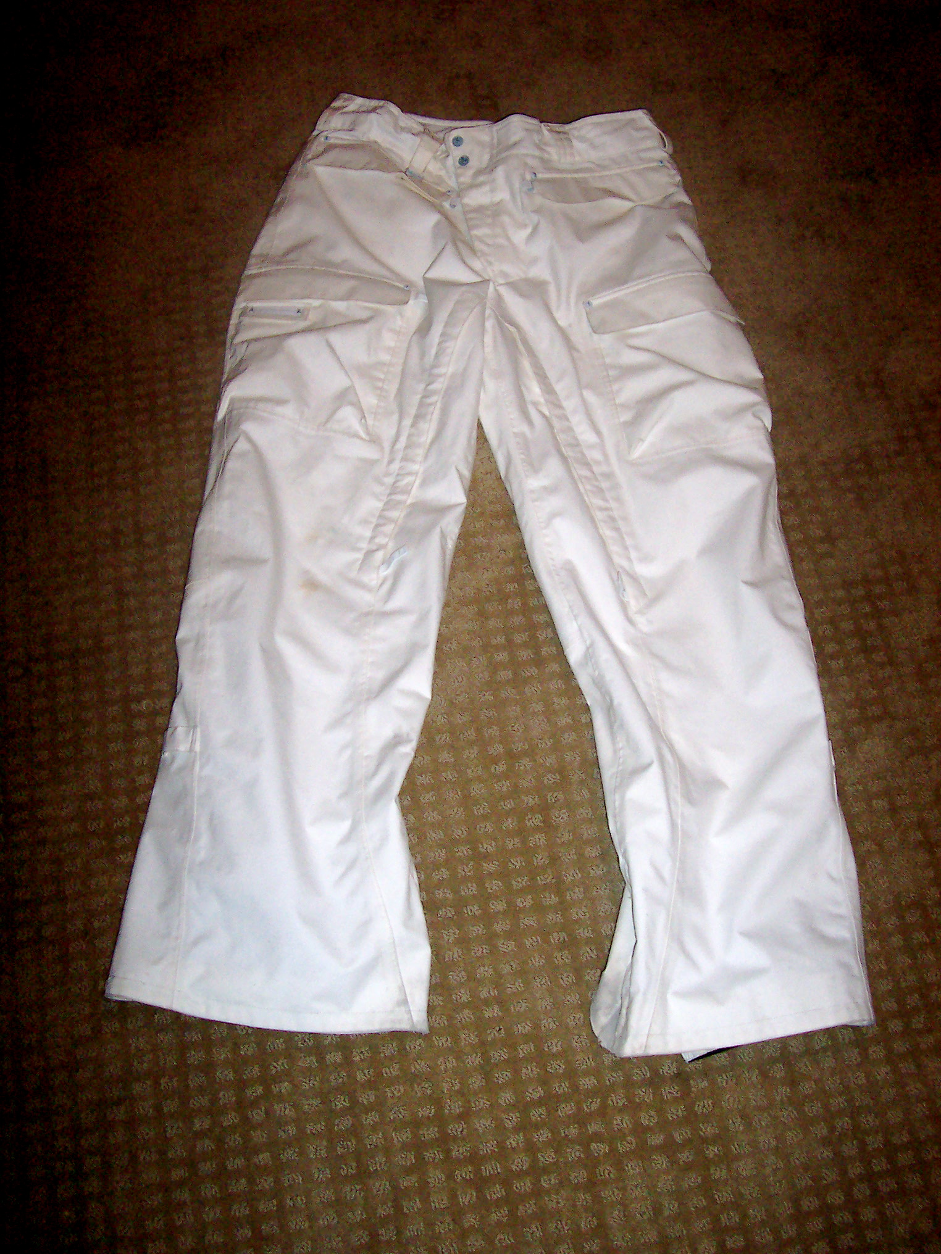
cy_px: 627
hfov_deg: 38.7
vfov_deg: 50.1
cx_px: 470
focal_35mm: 37
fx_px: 1341
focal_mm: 5.6
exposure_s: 1/60
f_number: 2.8
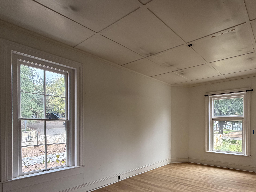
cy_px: 129
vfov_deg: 61.8
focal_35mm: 21
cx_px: 178
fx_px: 155
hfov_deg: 75.5
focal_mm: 2.22
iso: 125
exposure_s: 1/121
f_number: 2.2
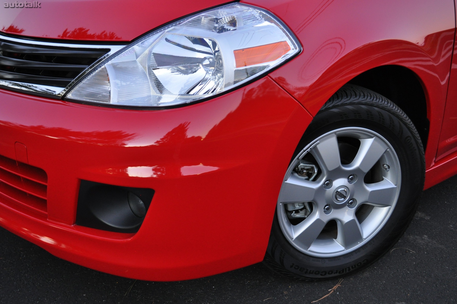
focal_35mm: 44
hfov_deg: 45.0
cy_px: 152
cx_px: 228
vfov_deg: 30.8
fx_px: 552
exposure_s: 1/30
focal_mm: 29
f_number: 4.5
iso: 800
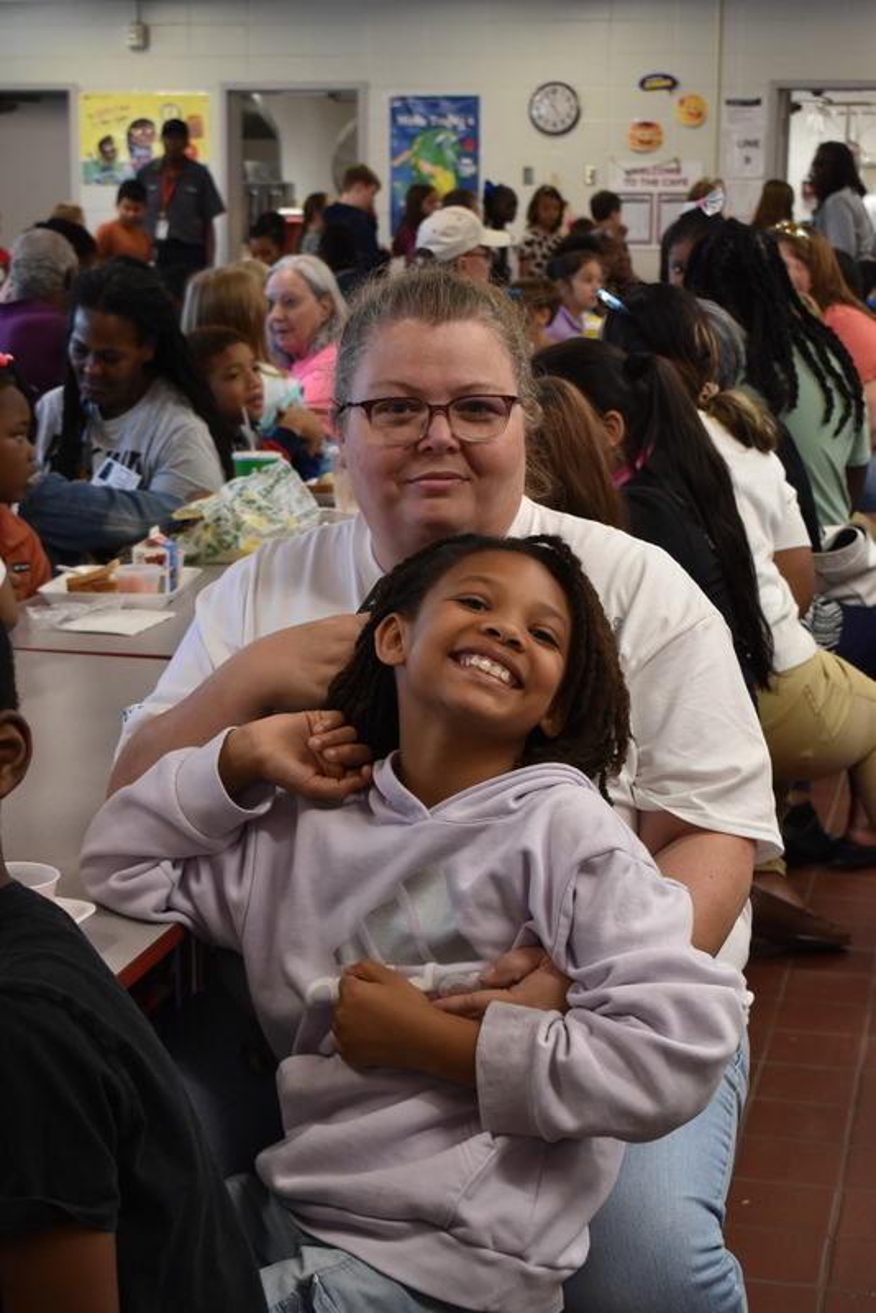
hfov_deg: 22.6
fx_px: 2188
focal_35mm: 60
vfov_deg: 33.4
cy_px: 656
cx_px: 438
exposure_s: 1/60
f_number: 7.1
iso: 900
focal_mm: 40
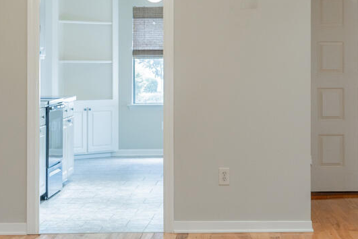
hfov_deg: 20.9
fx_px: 955
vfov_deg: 14.2
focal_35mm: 96
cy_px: 138
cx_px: 307
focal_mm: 17
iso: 640
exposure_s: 1/25
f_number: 5.6
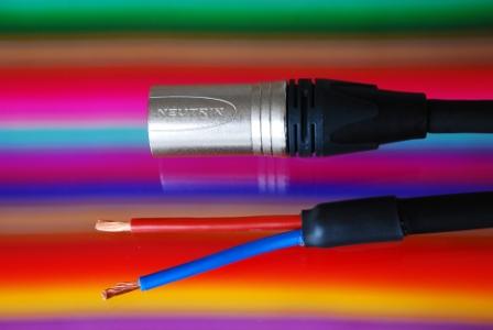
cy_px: 165
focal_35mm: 105
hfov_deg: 19.4
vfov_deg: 13.1
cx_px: 246
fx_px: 1440
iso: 500
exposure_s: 1/13
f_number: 5.6
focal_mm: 70
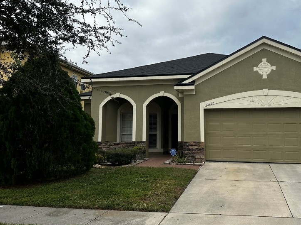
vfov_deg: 41.7
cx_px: 179
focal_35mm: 34
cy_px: 95
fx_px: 296
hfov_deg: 53.6
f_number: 1.78
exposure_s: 1/2809
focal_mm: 6.86
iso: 80
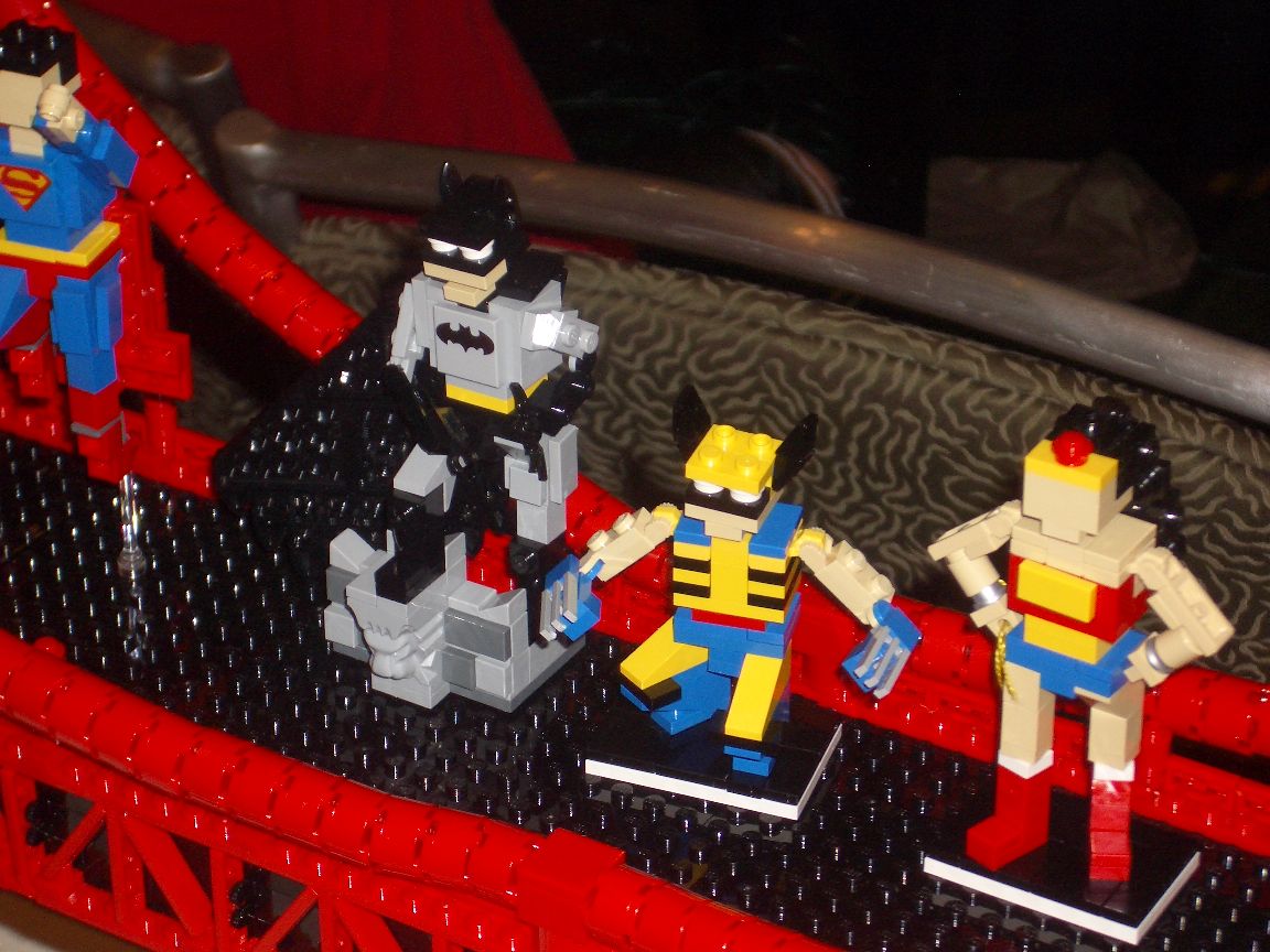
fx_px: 3852
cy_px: 476
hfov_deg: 18.7
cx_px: 635
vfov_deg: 14.1
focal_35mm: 105
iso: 100
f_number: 4.8
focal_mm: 17.4
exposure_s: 1/60
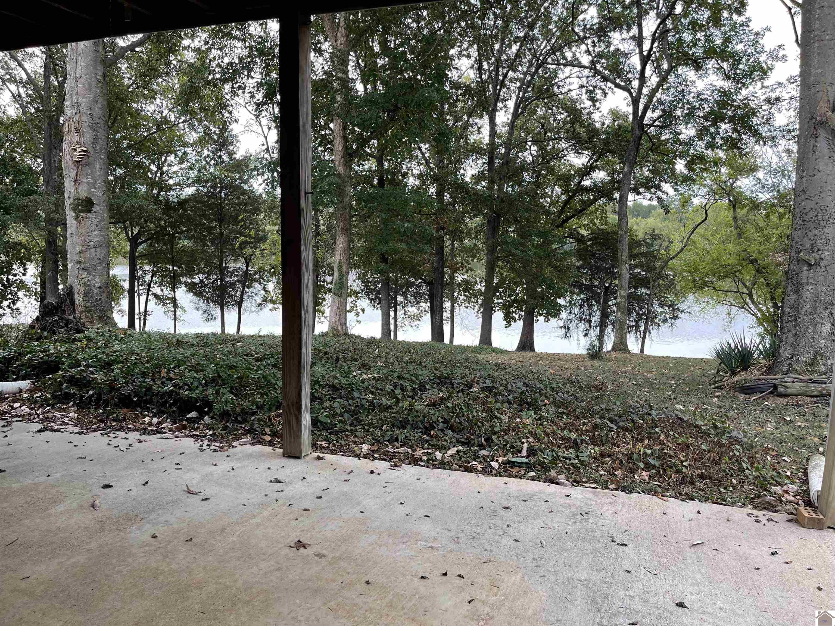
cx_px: 418
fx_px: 603
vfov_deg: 54.9
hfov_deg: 69.4
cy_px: 313
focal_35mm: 25
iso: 64
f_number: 1.6
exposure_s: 1/121
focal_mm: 5.1
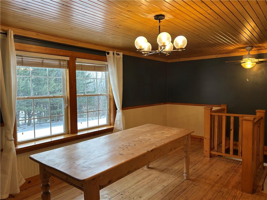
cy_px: 100
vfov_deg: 53.1
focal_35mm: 26
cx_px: 134
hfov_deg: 67.3
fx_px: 201
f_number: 1.5
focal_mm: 5.7
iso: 64
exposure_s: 1/60
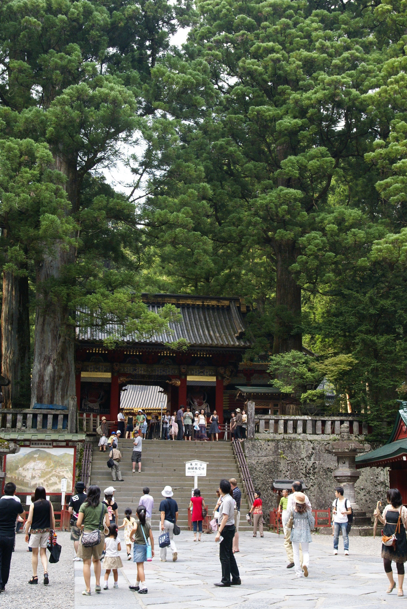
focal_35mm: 46
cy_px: 299
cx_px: 224
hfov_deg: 29.3
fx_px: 778
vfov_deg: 42.7
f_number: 5.6
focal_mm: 26
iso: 320
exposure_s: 1/50
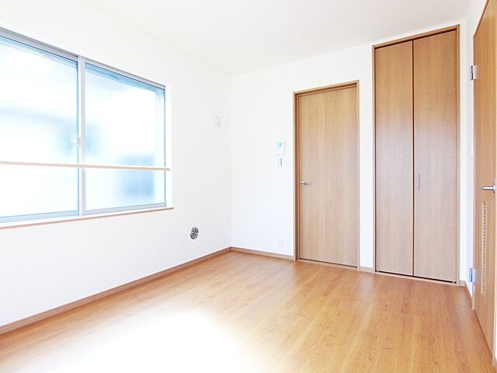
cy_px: 186
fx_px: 273
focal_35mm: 19
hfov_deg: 84.7
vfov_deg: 68.7
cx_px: 248
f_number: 2.7
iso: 200
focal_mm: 4.06
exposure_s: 1/125
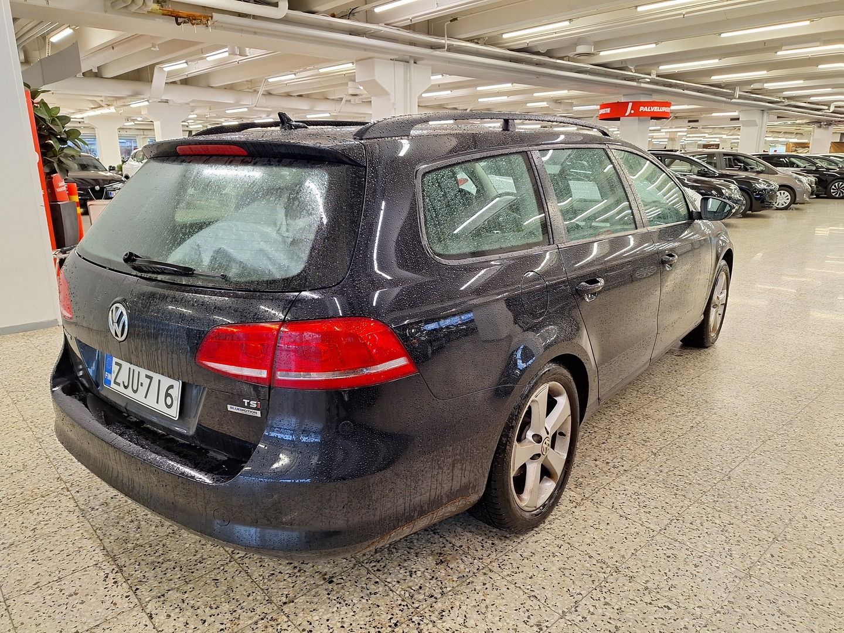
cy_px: 316
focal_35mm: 23
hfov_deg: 73.9
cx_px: 422
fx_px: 561
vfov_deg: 58.9
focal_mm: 5.54
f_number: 1.8
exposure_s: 1/50
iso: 80
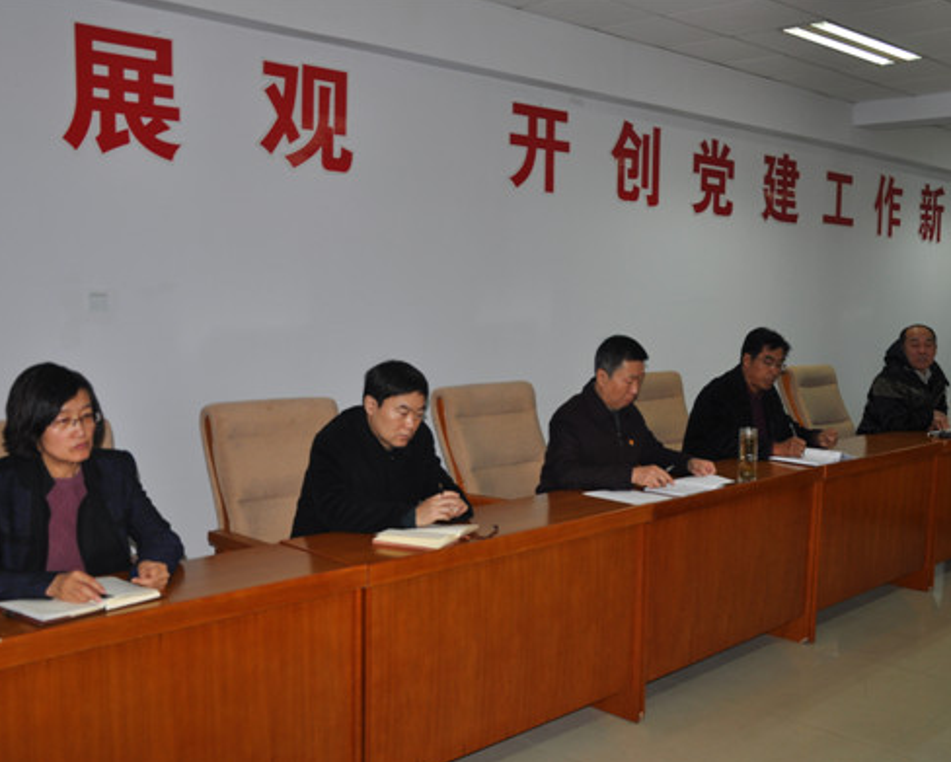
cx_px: 509
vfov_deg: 39.2
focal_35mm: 38
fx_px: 1070
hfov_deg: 47.9
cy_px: 382
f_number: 3.8
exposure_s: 1/60
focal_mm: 22
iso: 200
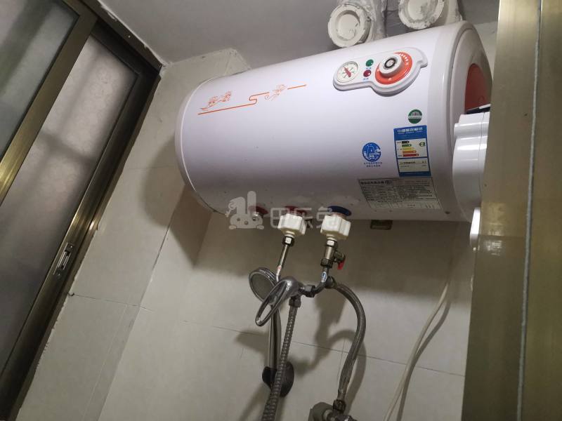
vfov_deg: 51.4
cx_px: 281
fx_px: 438
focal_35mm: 27
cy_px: 210
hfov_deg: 65.3
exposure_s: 1/33.3
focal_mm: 4.75
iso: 500
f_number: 1.8
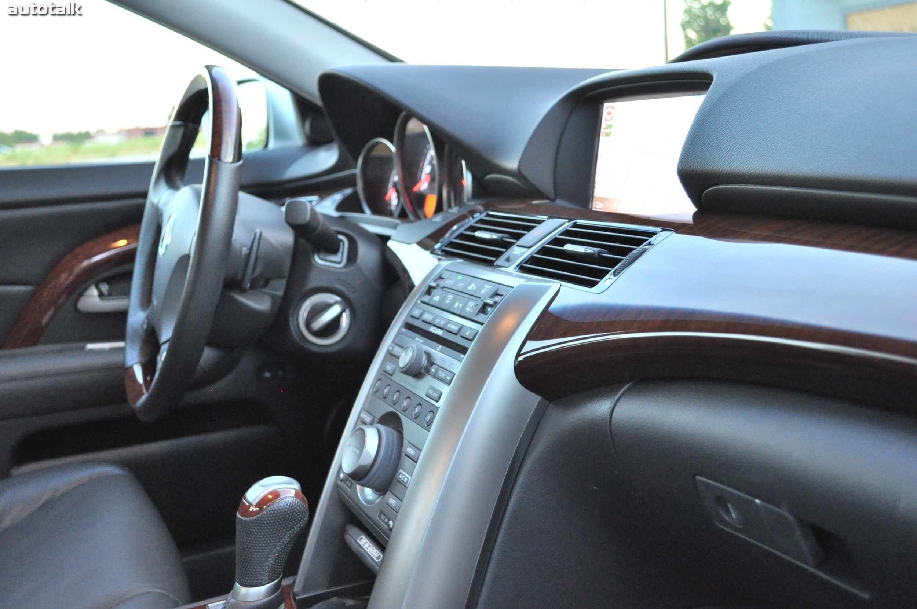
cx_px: 458
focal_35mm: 39
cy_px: 304
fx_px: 992
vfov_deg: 34.1
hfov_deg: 49.6
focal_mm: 26
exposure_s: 1/30
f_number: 4.2
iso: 1600
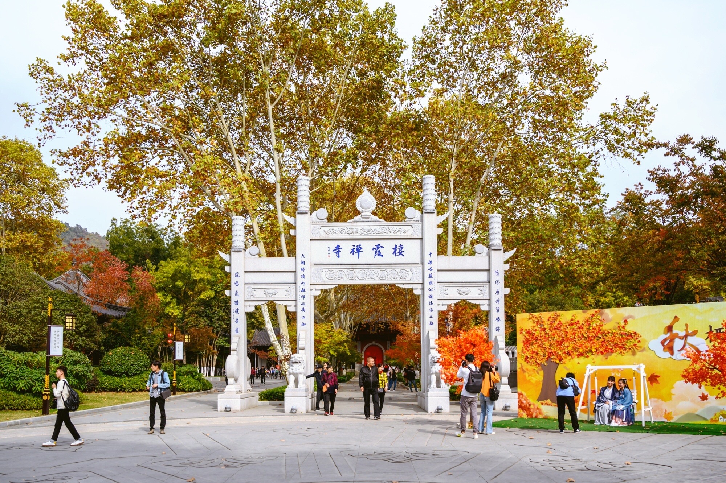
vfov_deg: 43.6
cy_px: 242
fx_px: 605
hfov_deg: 61.9
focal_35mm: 30
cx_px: 363
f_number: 5
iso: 100
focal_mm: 30
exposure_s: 1/800
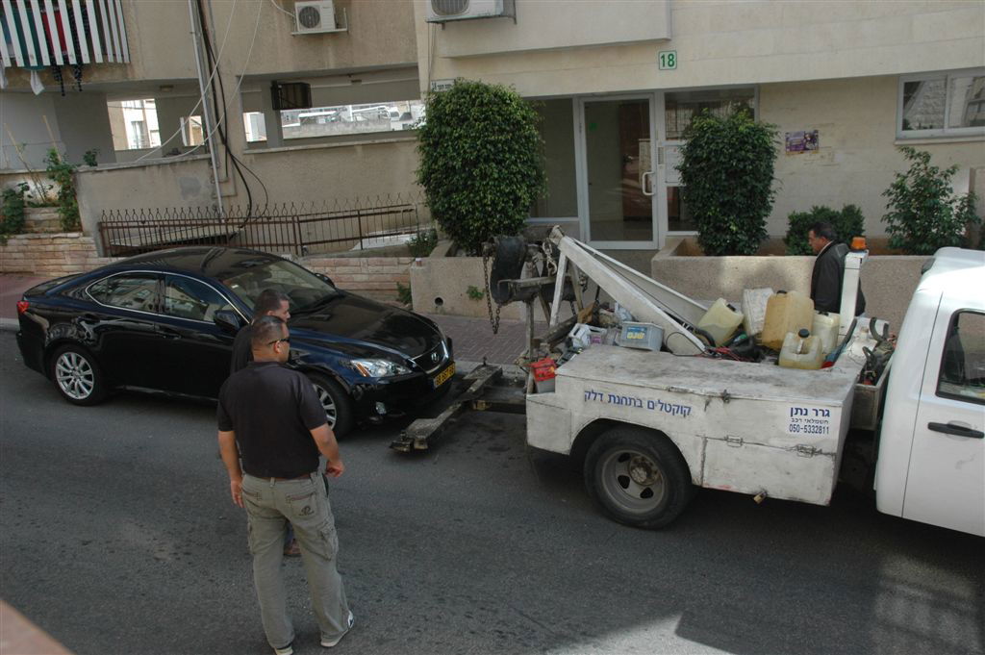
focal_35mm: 33
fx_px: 902
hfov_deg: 57.3
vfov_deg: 39.9
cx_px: 492
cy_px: 328
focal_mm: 22
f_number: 9
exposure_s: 1/320
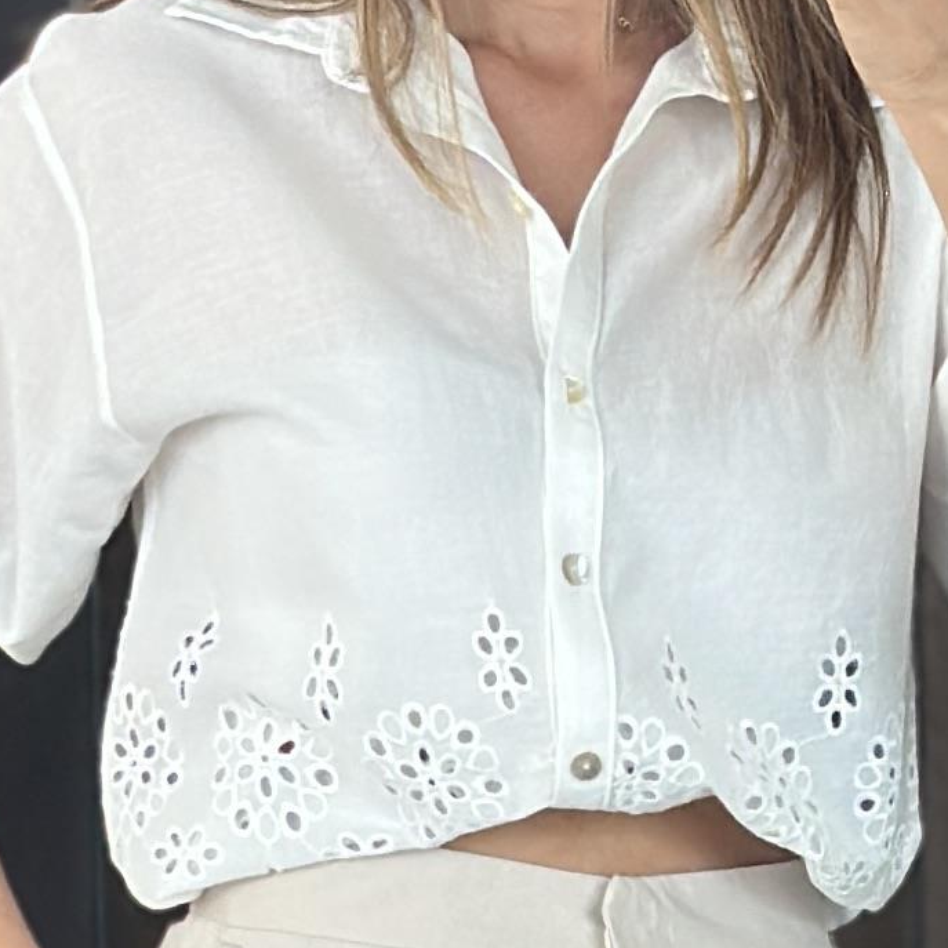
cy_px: 1512
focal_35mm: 249
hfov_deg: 7.0
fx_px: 7715
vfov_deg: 6.9
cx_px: 570
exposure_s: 1/135
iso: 125
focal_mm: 6.86
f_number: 1.78
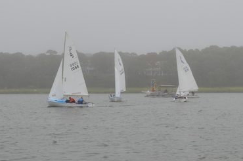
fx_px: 727
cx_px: 177
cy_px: 52
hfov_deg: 18.9
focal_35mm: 108
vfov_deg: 12.6
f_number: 9
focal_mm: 26
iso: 100
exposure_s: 1/320
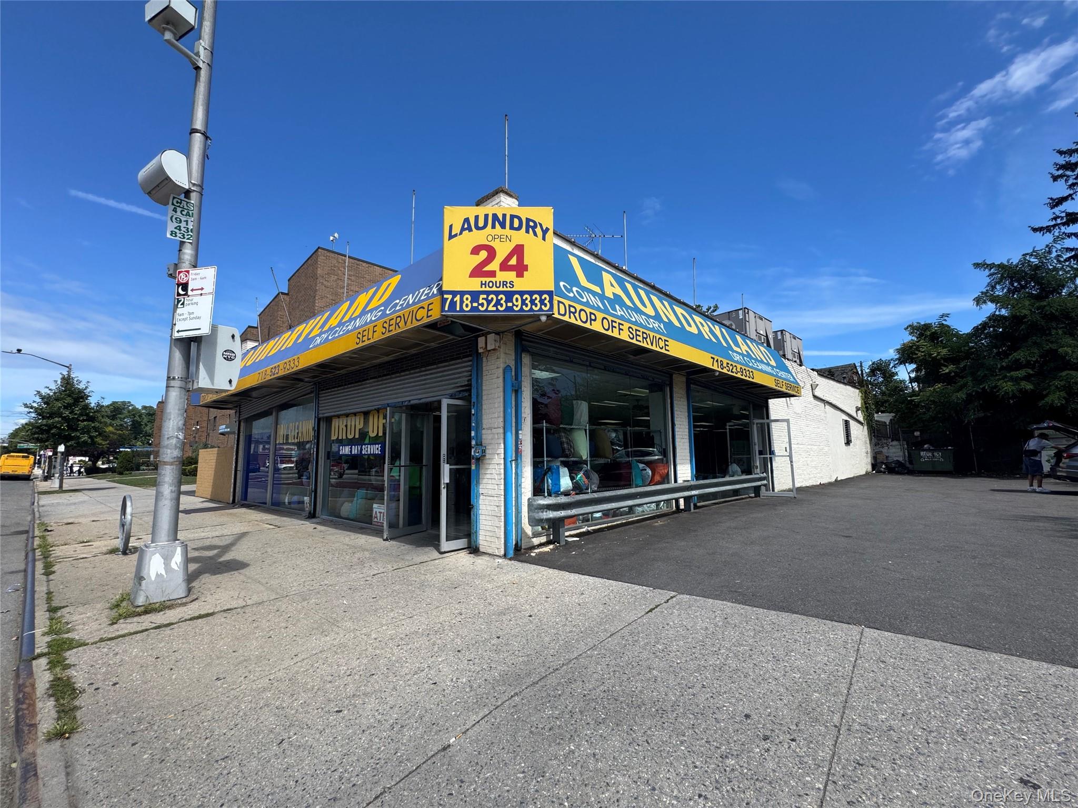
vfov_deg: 85.7
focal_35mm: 14
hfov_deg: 102.1
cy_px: 404
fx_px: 436
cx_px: 539
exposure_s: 1/1178
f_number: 2.2
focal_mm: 2.22
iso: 40
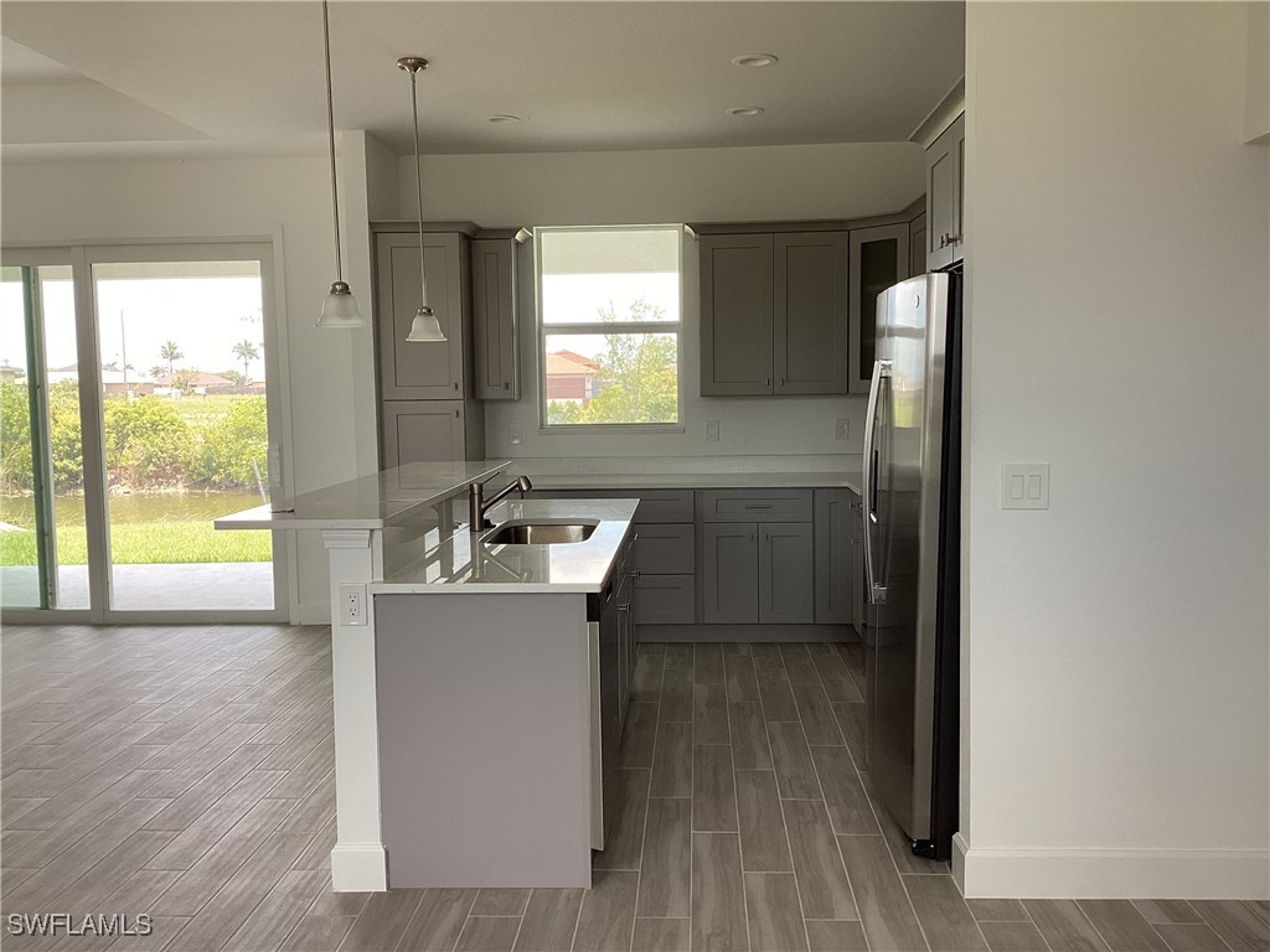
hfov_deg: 58.4
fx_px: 1137
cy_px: 476
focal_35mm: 31
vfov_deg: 45.4
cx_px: 635
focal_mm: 3.3
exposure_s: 1/120
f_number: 2.4
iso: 64
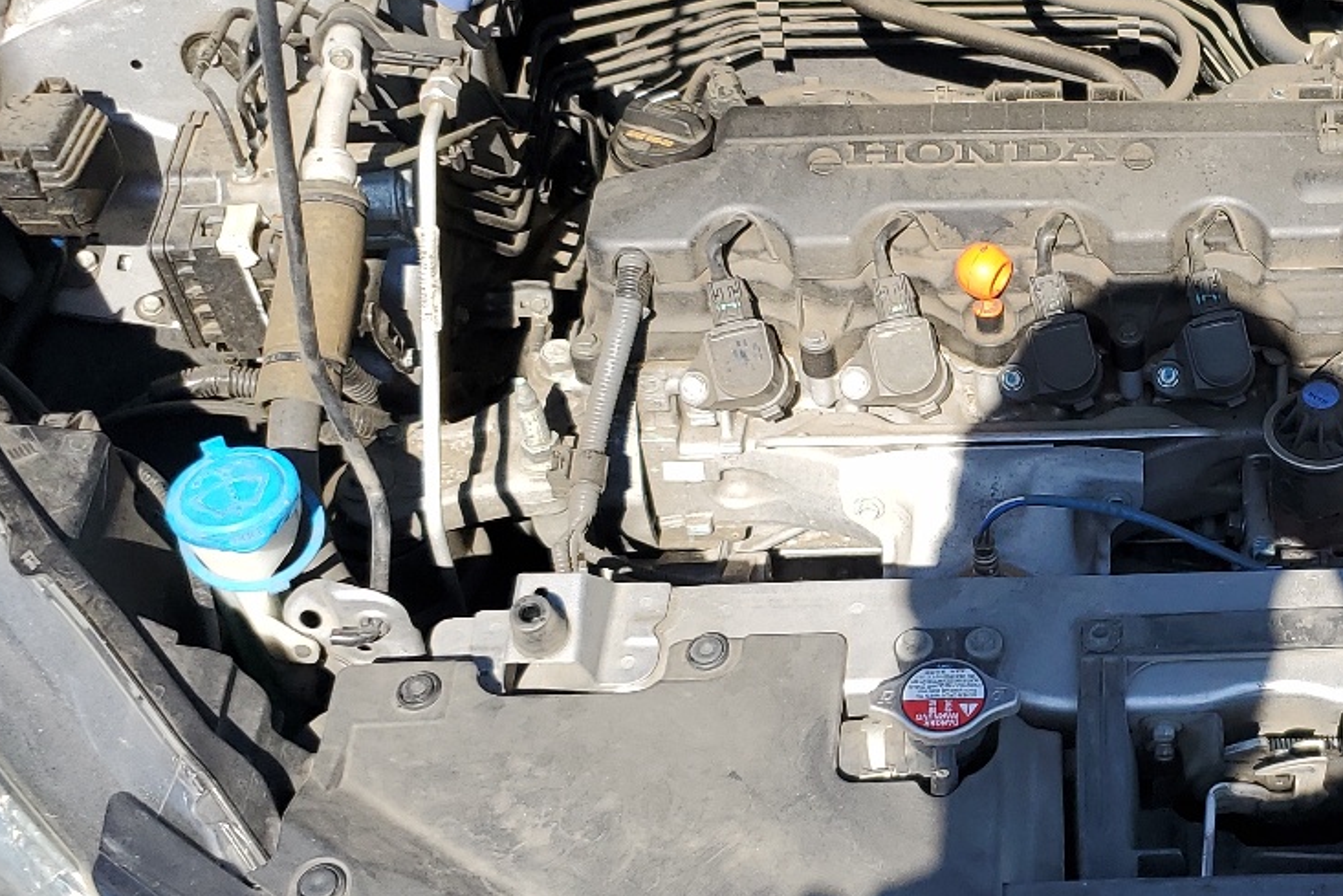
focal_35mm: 59
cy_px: 475
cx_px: 1281
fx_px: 2201
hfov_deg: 31.8
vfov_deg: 23.0
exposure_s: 1/1429
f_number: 1.5
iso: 50
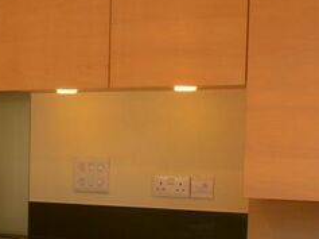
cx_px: -23
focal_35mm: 71
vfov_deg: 20.3
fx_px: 653
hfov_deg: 25.6
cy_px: 205
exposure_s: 1/60
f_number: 3.3
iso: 100
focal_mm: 4.3
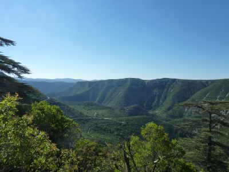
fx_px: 165
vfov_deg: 54.9
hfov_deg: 69.4
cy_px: 86
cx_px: 114
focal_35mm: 25
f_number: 5
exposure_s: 1/500
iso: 125
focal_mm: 4.1
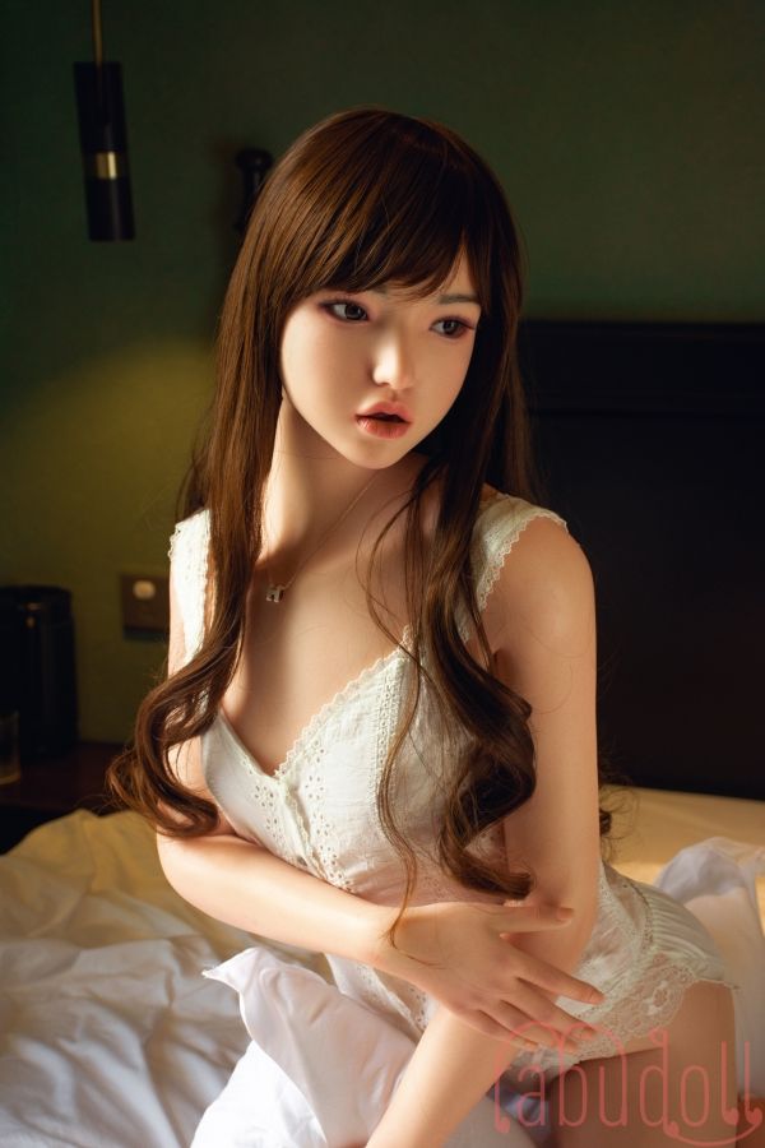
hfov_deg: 21.6
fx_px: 2008
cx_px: 382
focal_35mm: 63
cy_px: 574
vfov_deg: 31.9
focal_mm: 42
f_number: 5.6
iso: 500
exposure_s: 1/80
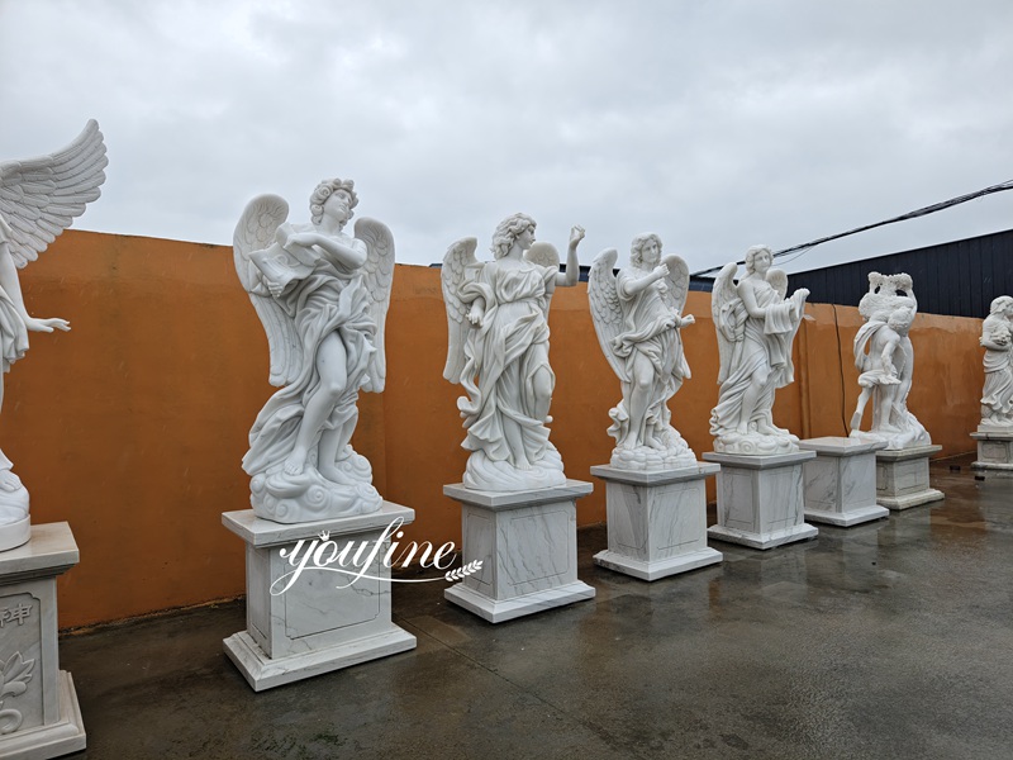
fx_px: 673
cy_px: 380
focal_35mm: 23
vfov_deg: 58.9
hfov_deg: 73.9
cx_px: 506
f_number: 1.75
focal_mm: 8.67
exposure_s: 1/437
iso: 50
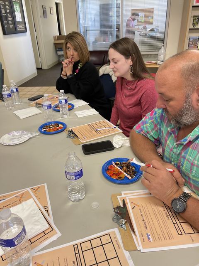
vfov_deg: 67.3
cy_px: 133
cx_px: 100
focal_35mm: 26
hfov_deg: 53.1
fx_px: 199
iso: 125
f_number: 1.6
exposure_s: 1/120
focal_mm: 5.1
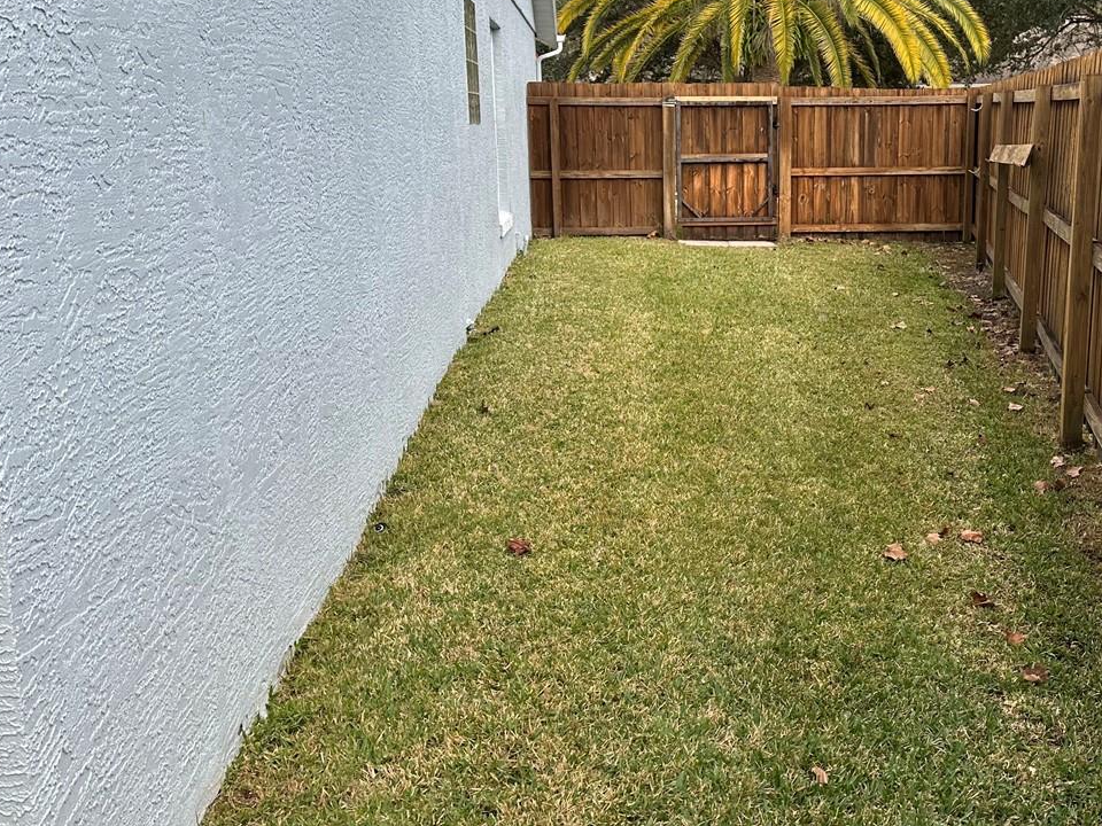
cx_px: 717
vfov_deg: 35.9
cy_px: 341
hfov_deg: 46.2
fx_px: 1273
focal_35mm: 40
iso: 80
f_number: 1.78
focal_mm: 6.86
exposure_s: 1/630
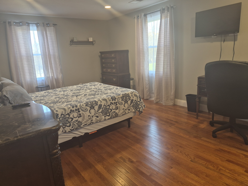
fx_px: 165
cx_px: 124
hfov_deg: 73.9
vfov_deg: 58.9
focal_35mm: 23
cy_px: 93
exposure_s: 1/120
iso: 160
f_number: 1.8
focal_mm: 5.4
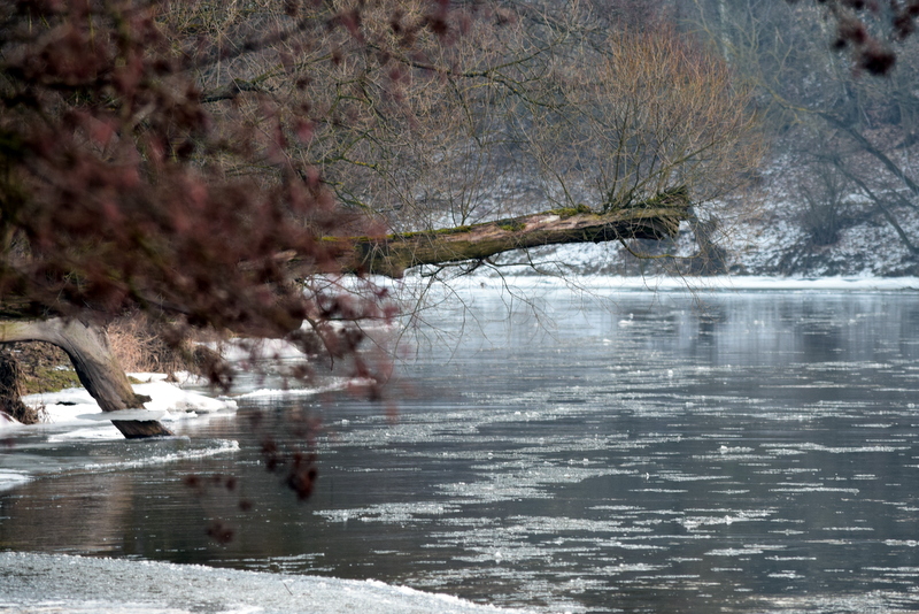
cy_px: 307
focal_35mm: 292
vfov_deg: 4.7
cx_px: 460
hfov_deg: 7.0
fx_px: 7469
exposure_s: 1/30
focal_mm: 195
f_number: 7.1
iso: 450
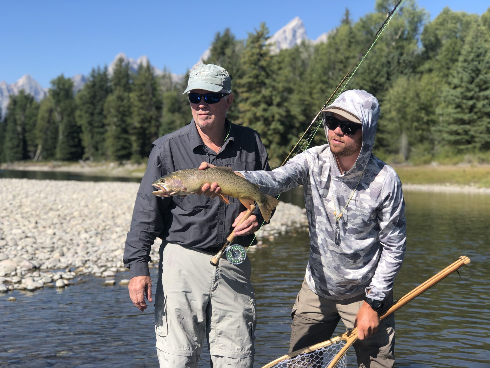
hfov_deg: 33.8
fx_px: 807
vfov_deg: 25.7
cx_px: 245
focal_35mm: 57
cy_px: 184
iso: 20
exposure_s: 1/759
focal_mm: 6.6
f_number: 2.8
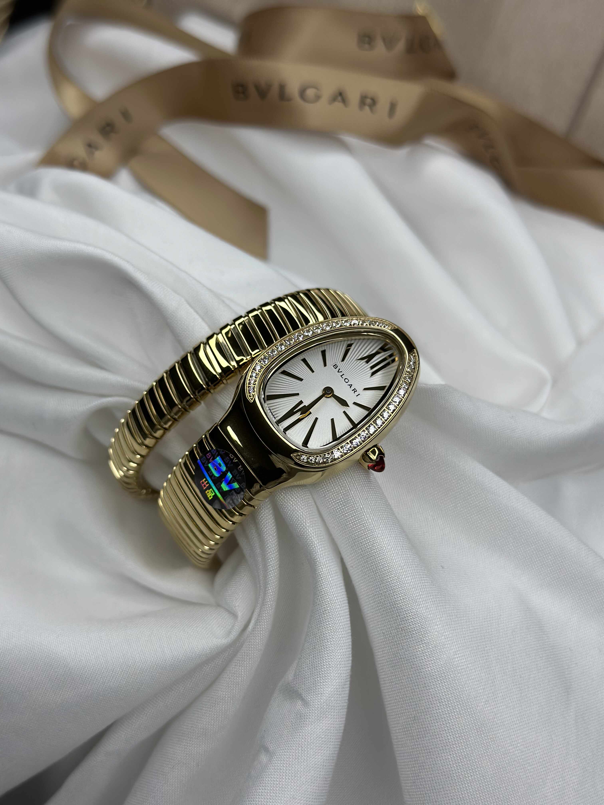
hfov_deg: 30.3
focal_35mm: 48
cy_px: 402
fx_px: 1117
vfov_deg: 39.7
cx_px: 302
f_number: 1.78
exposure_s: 1/1227
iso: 80
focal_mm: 6.86
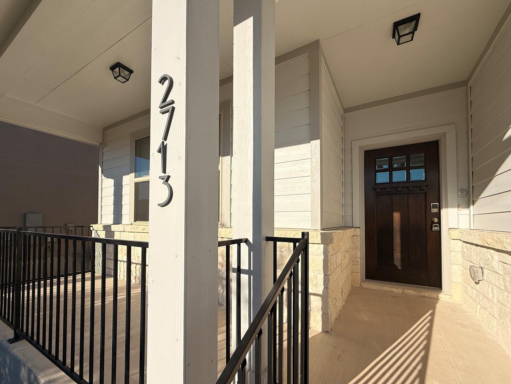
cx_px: 232
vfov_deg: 77.8
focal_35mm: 16
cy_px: 215
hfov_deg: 94.2
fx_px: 236
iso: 50
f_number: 2.2
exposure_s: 1/3891
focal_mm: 2.22
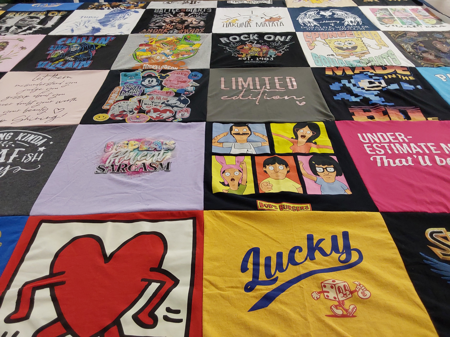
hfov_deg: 63.4
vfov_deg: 49.7
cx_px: 225
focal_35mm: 28
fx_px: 364
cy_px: 168
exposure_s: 1/60
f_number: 1.9
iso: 100
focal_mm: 2.91
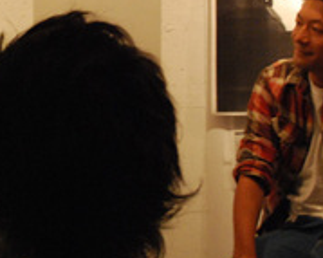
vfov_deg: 14.4
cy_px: 18
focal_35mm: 106
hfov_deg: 17.7
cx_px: 4
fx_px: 1013
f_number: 7.1
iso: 1600
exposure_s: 1/6
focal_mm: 30
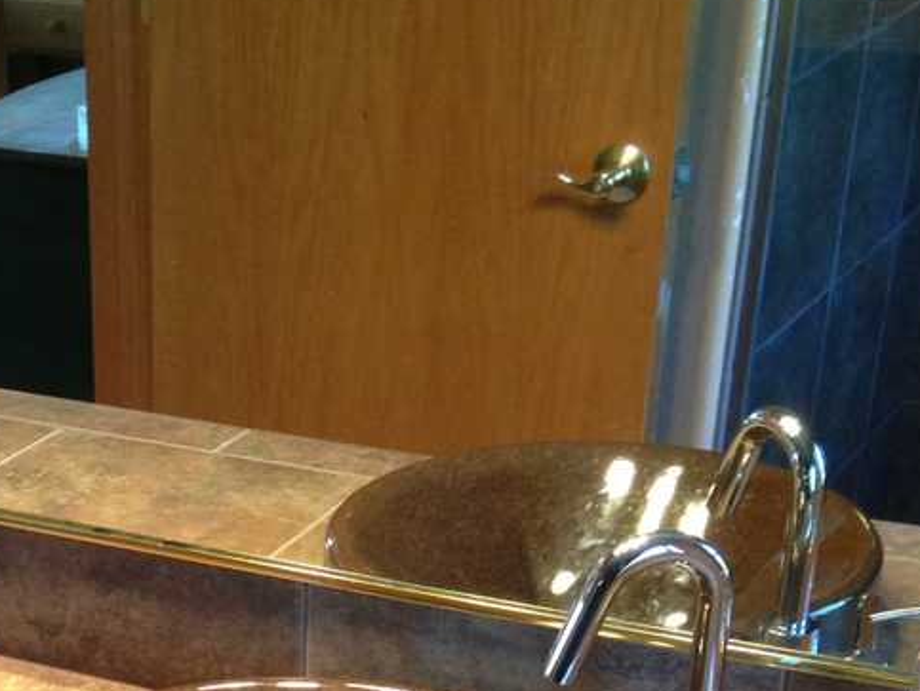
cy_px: 832
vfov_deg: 15.6
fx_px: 2420
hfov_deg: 20.8
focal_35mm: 91
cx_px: -7
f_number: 2.4
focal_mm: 4.13
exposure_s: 1/20
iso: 125
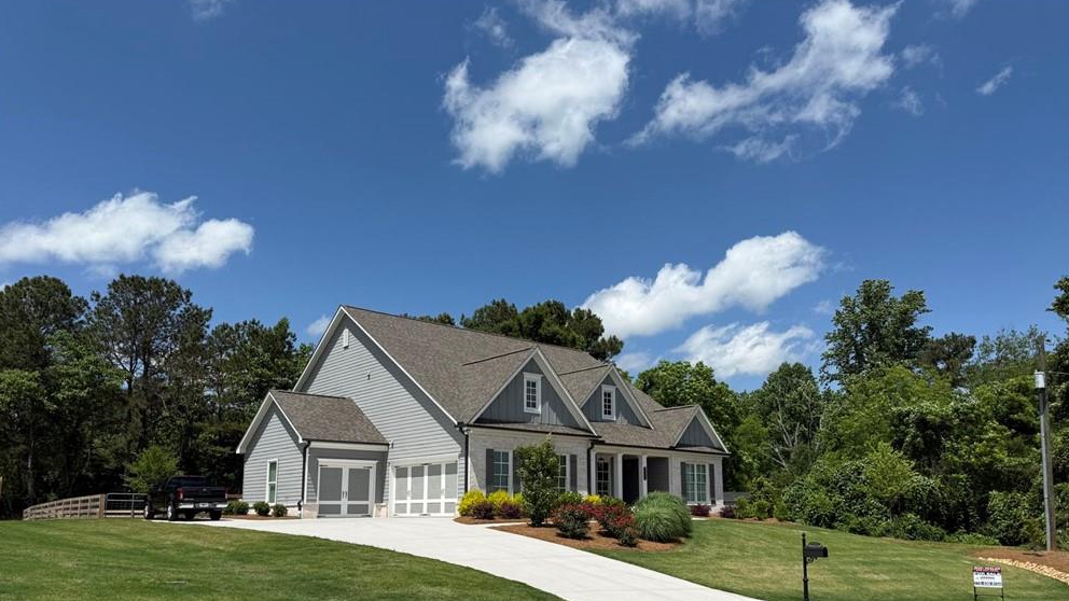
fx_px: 765
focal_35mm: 27
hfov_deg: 69.9
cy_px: 406
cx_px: 544
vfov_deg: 42.3
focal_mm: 6.76
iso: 80
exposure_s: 1/6711
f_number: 1.78
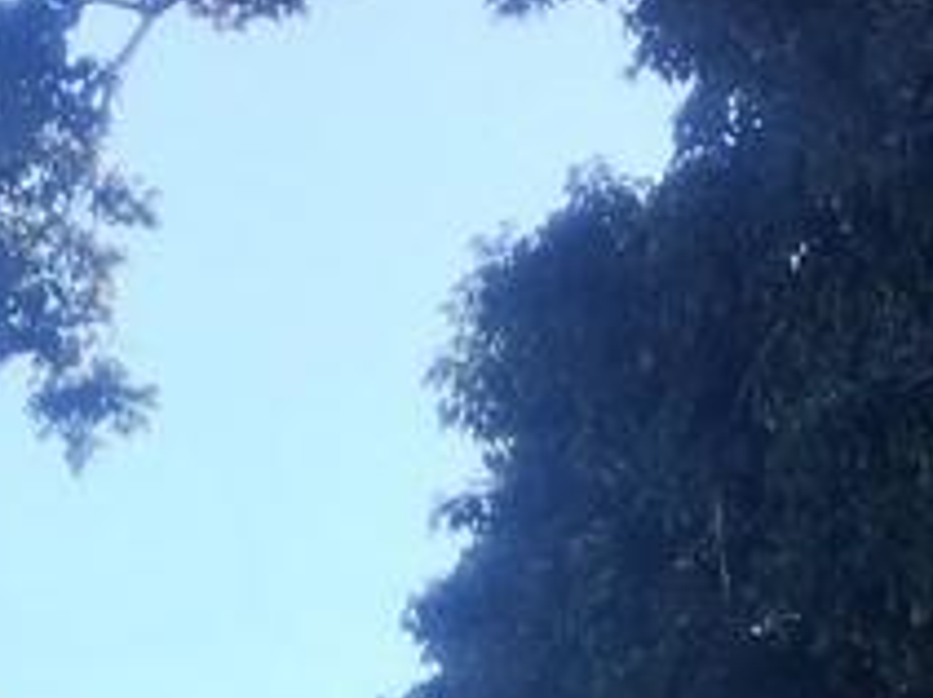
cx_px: -332
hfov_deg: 13.4
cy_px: 1316
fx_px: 3798
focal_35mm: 141
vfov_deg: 9.9
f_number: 2.2
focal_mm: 4.15
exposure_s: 1/377
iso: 25
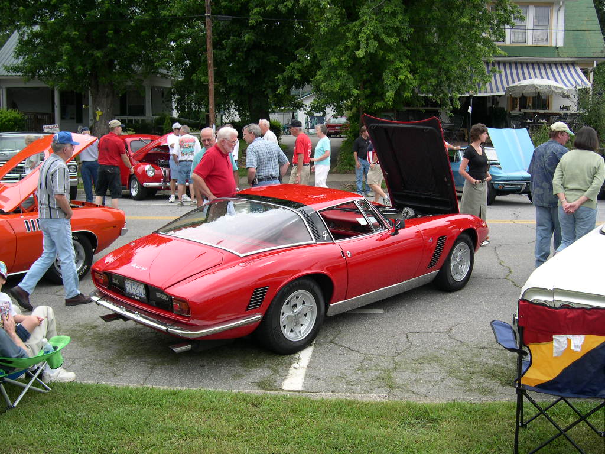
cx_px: 302
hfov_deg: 49.0
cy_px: 227
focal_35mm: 38
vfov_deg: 37.7
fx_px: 664
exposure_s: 1/548
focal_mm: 8
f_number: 2.8
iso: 100
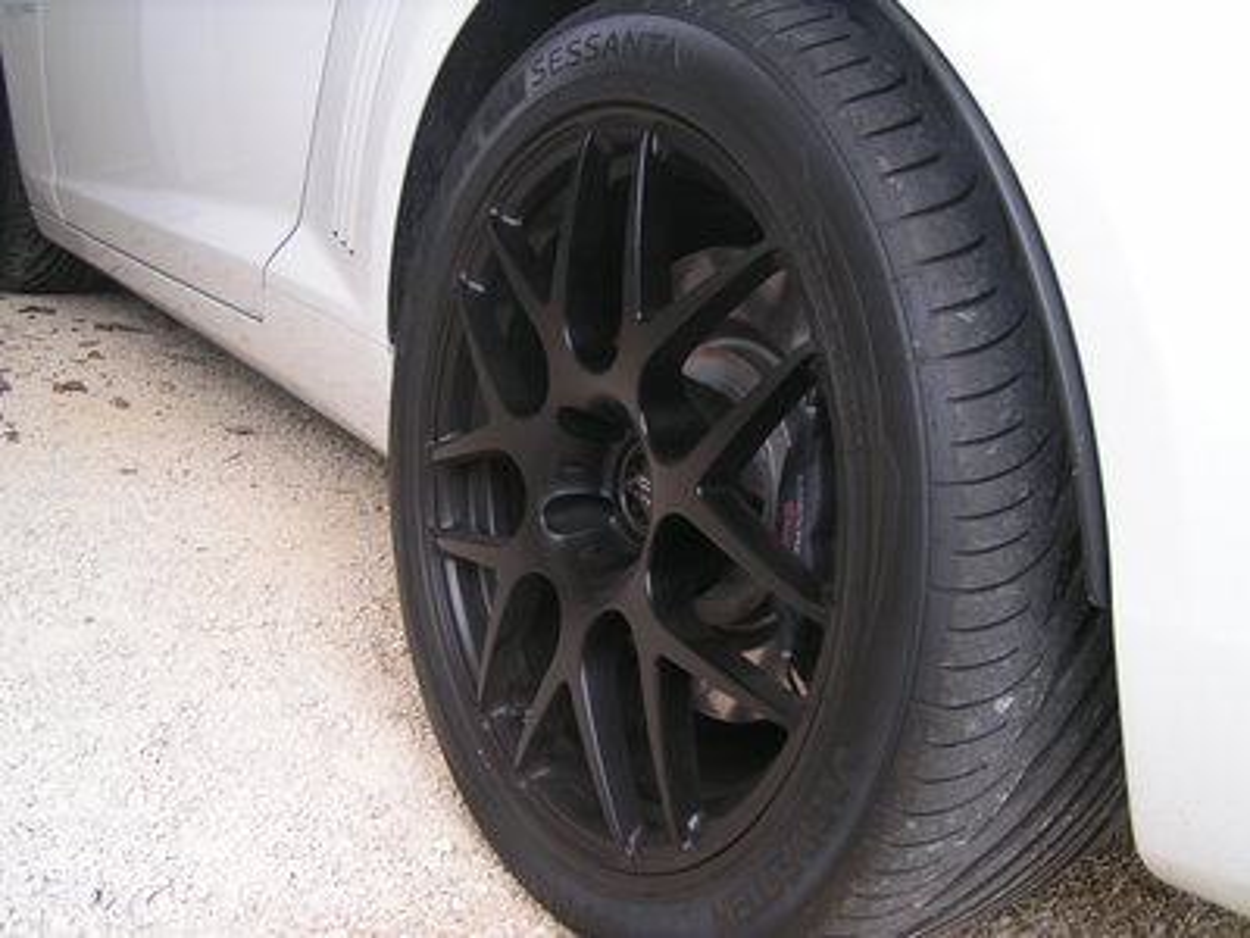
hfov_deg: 49.0
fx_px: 1372
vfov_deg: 37.7
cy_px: 469
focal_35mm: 38
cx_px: 625
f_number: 3.5
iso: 50
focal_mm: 5.8
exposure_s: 1/50
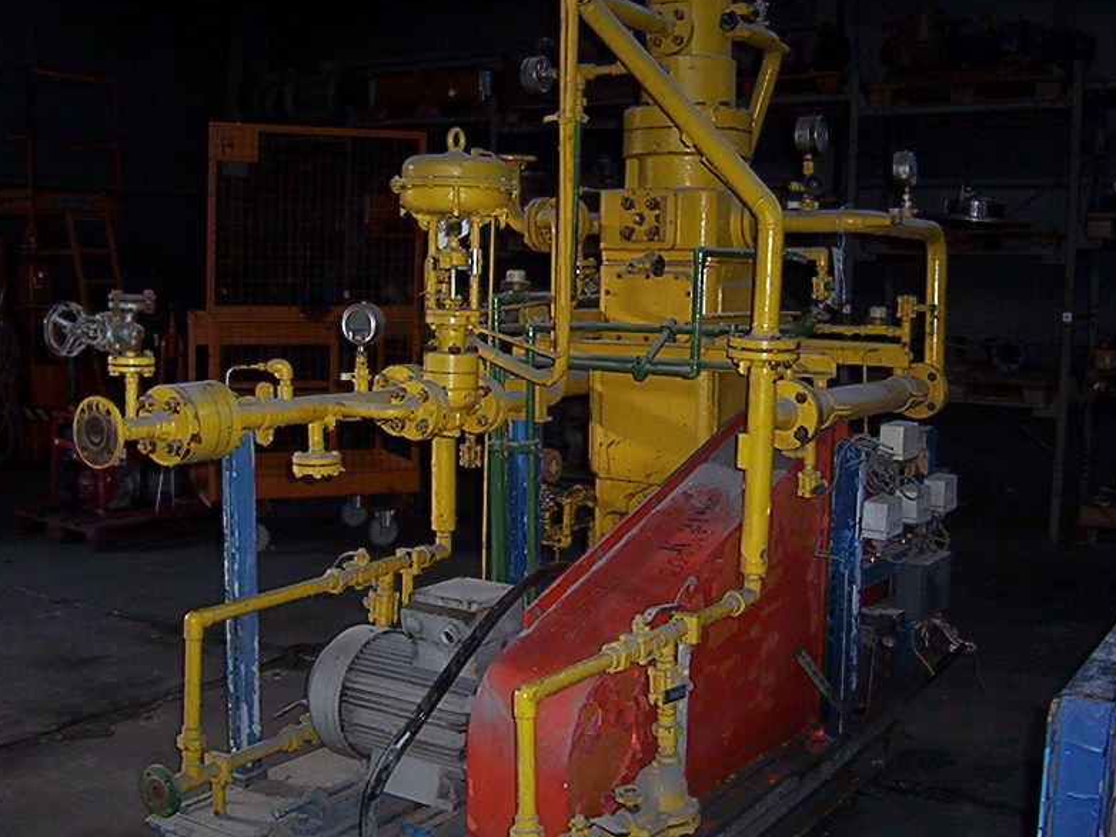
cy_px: 437
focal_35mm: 41
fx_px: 1321
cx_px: 551
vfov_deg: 35.1
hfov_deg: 45.8
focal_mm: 5.26
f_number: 3.84
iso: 140
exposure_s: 1/60
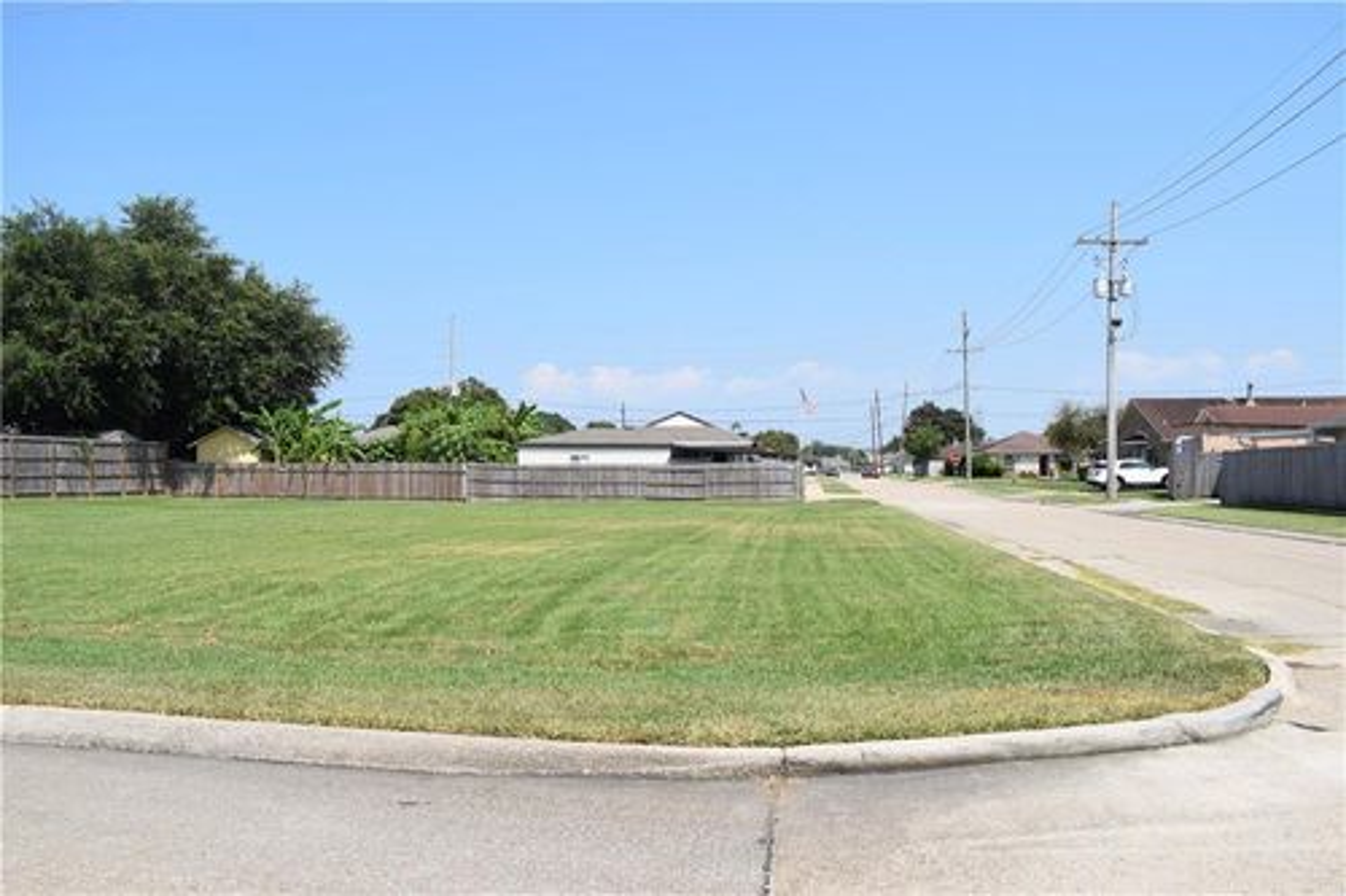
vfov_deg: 47.9
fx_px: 1009
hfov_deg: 67.4
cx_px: 673
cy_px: 448
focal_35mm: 27
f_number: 10
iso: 200
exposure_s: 1/400
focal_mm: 18
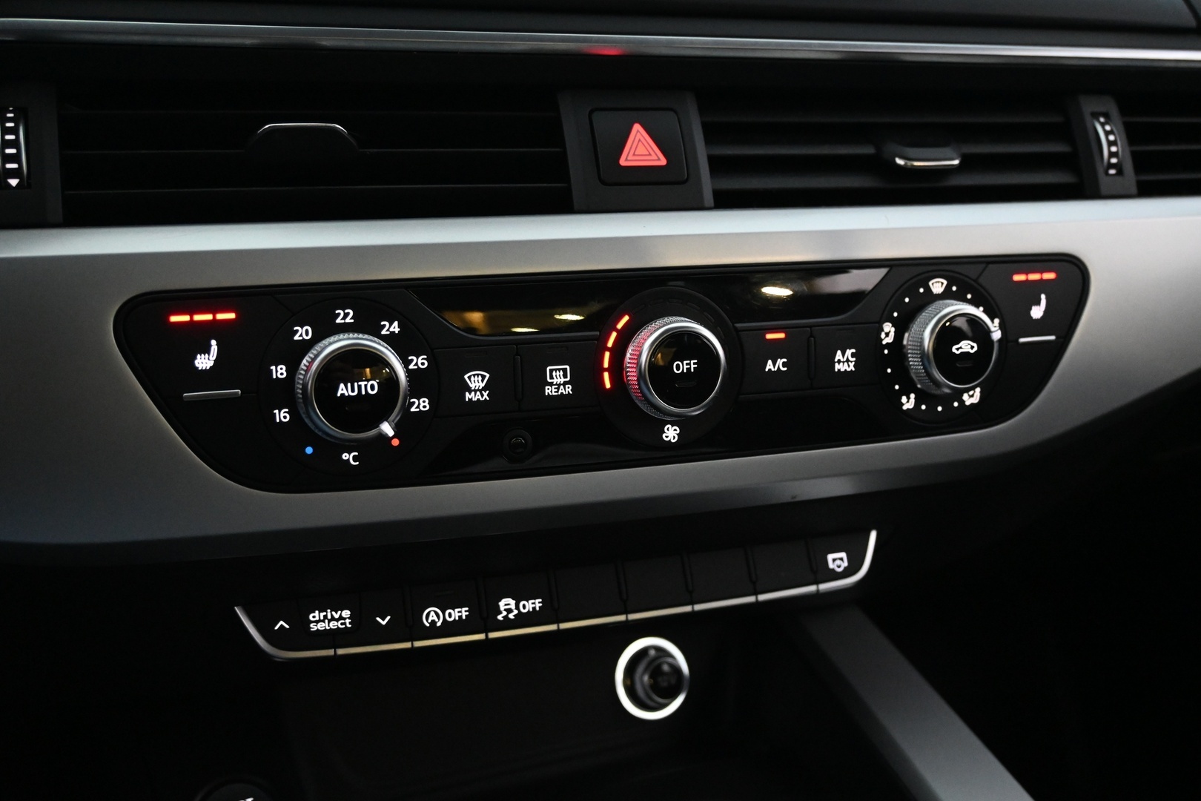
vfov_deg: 35.5
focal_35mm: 38
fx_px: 1251
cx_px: 600
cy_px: 400
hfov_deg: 51.3
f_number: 4.2
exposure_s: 1/40
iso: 4500
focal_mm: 25
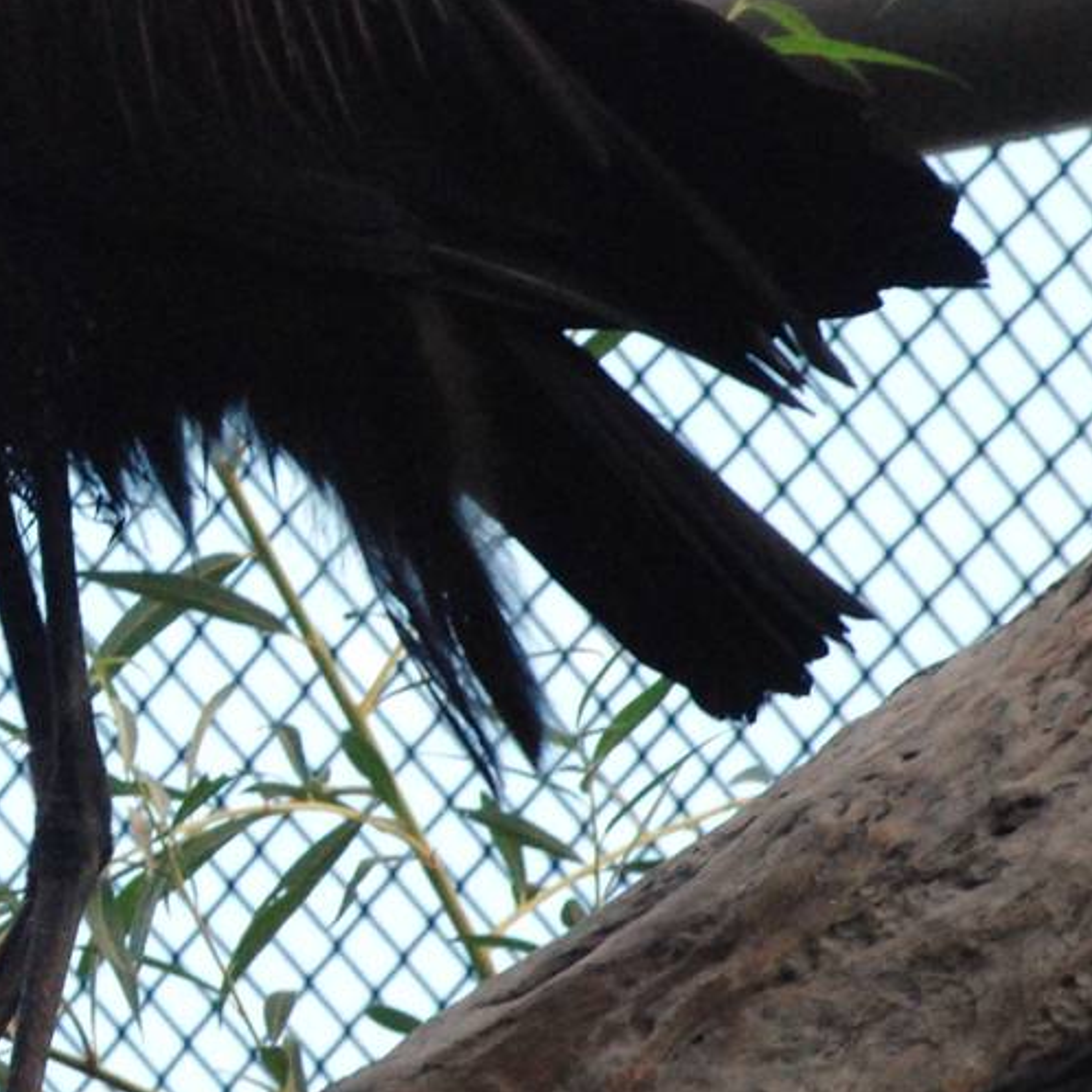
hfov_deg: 1.9
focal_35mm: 903
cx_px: -517
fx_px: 32228
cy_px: 499
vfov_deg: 1.9
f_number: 18
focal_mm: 220
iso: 1000
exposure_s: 1/160
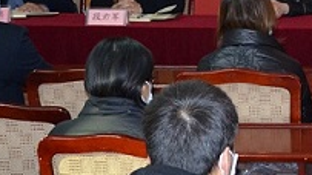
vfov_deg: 7.4
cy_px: 45
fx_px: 1356
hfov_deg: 12.2
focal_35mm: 164
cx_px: 536
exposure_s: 1/60
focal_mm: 24
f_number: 4.8
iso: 800
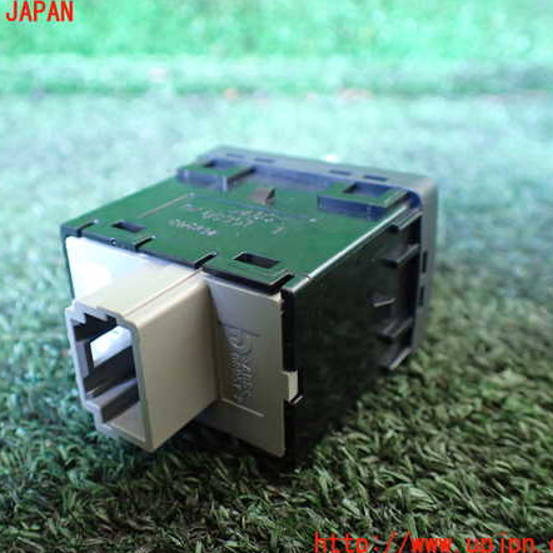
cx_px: 221
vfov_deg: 46.0
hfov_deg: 45.8
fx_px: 651
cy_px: 279
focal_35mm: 36
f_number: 2.3
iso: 800
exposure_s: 1/30
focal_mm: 5.4
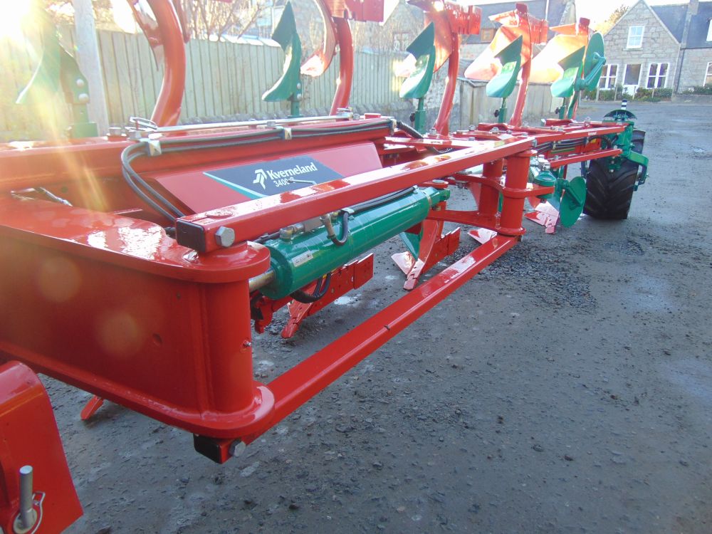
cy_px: 267
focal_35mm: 25
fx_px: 514
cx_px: 356
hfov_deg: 69.4
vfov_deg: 54.9
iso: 80
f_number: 3
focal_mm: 4.5
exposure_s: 1/50
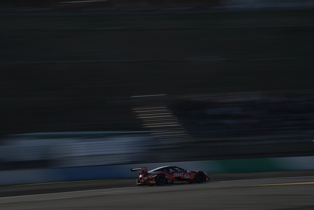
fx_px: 1744
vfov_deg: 6.9
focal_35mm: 200
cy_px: 105
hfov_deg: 10.3
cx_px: 157
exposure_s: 1/15
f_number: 32
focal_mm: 200
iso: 50
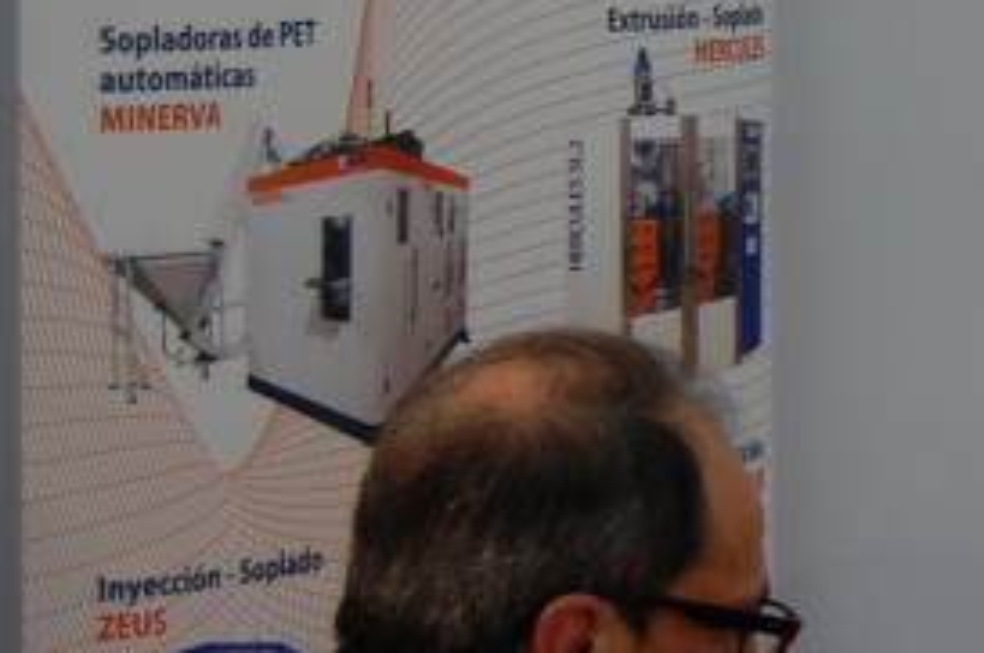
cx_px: 1377
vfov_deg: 7.6
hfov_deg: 11.1
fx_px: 4911
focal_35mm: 180
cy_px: 206
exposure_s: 1/30
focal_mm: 32
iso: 400
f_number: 4.5
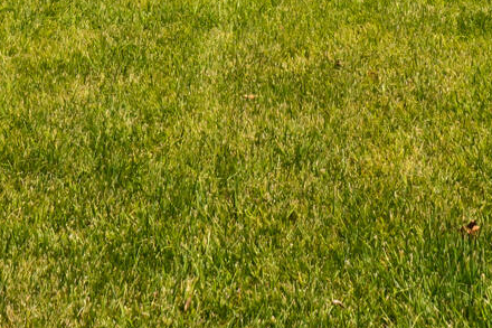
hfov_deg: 21.7
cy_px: -417
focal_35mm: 94
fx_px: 1282
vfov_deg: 12.1
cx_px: 229
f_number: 9
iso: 100
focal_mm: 11
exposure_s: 1/20
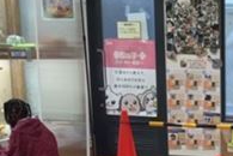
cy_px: 239
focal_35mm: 99
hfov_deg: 19.1
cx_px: 301
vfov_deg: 13.0
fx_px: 641
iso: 40
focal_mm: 3.3
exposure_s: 1/30
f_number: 2.4
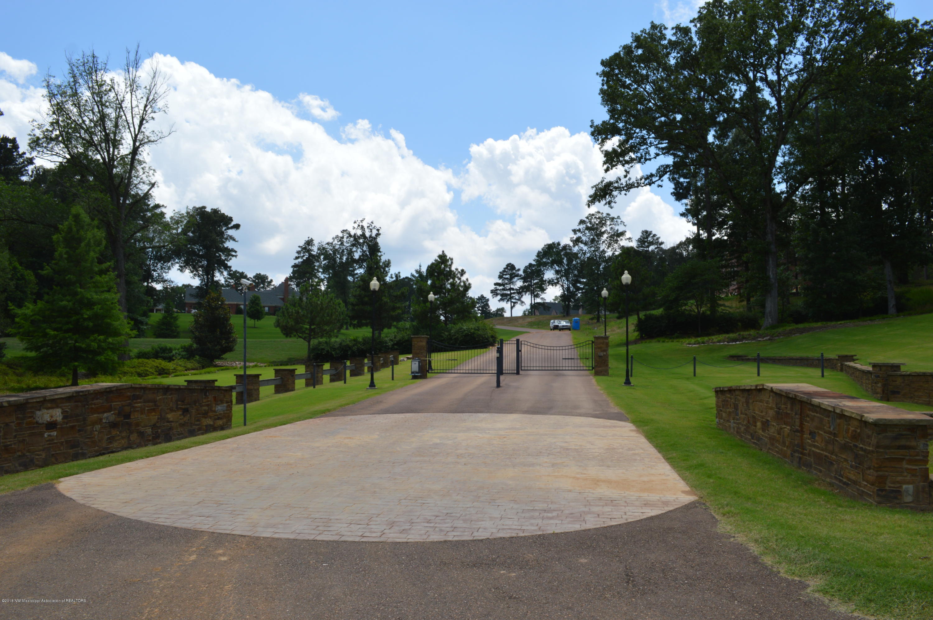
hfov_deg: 67.4
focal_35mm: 27
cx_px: 466
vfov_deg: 47.8
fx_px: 699
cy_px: 310
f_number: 9
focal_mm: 18
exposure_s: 1/200
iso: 100
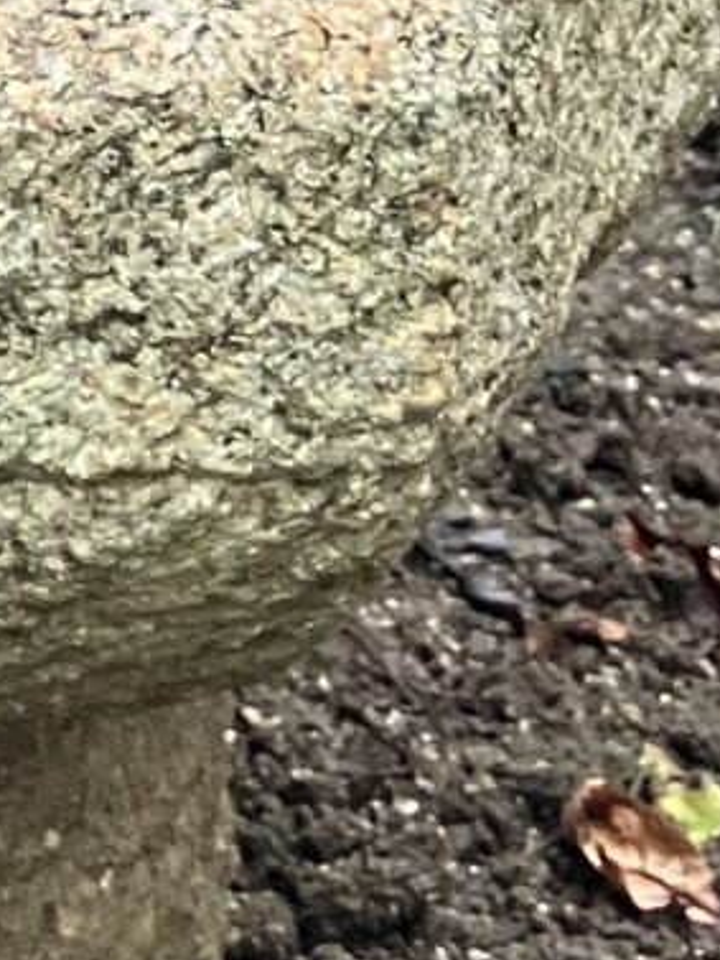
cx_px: -420
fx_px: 5266
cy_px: -1334
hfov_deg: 7.7
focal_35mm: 190
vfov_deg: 9.3
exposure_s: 1/60
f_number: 1.8
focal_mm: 3.99
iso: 160
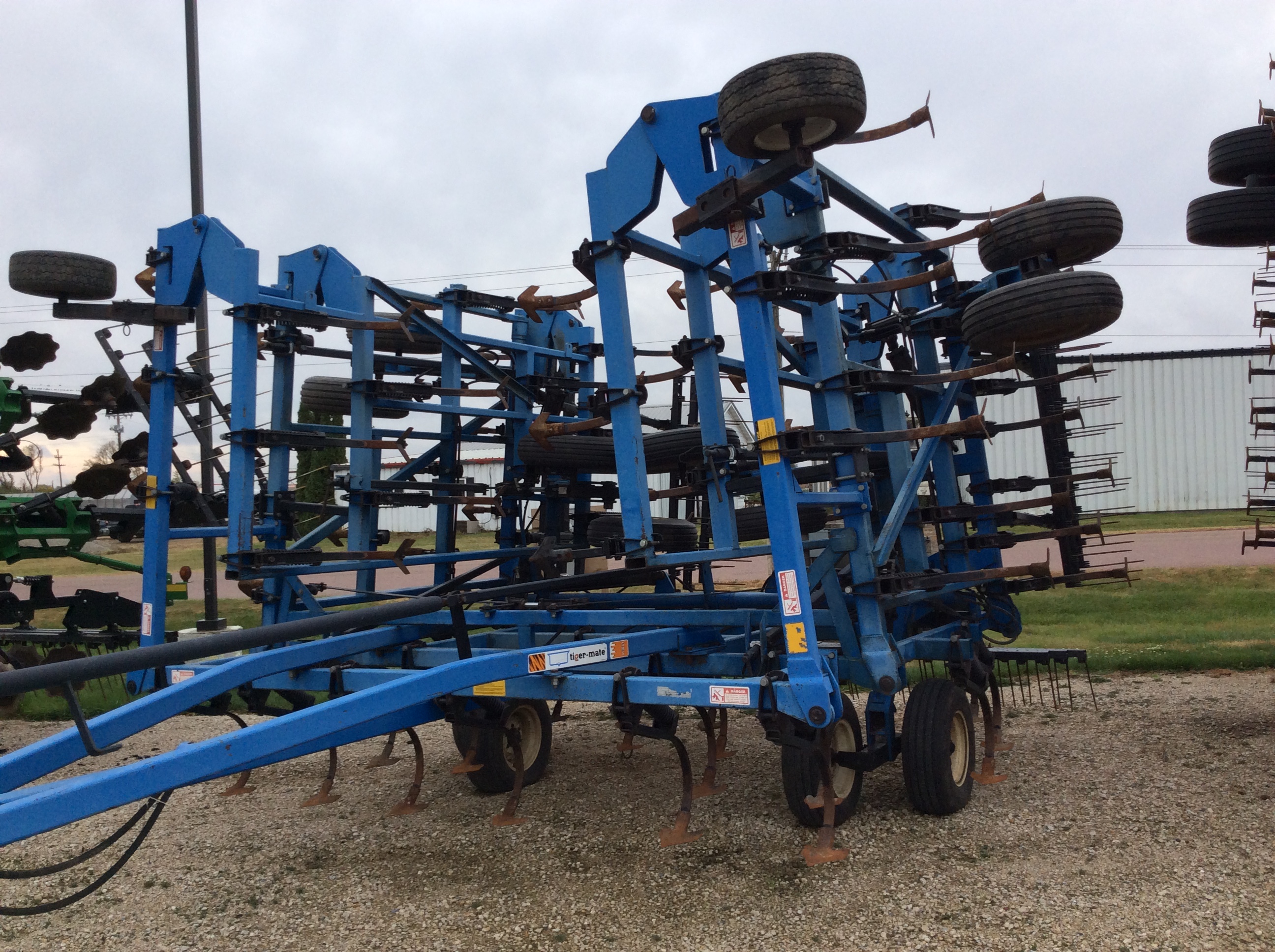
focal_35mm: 32
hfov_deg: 56.9
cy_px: 476
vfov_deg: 44.1
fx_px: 1177
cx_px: 638
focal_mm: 3.3
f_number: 2.4
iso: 32
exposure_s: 1/715
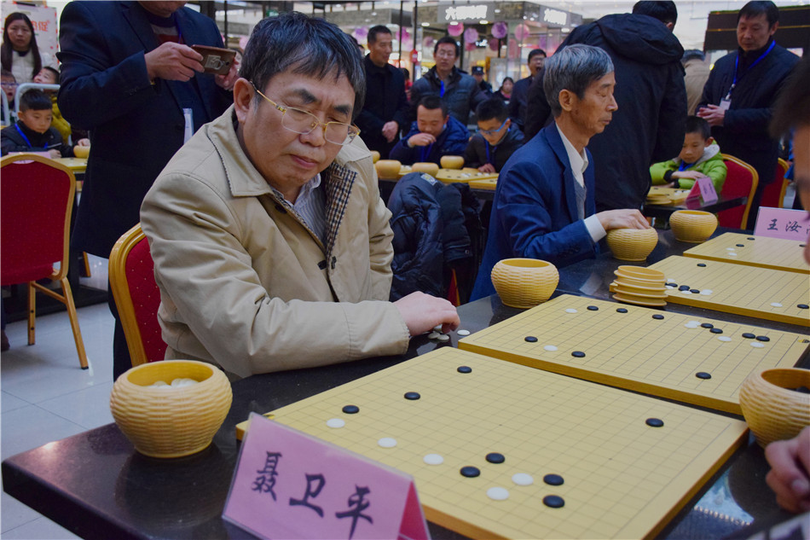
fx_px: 776
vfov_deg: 38.3
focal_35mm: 34
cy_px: 270
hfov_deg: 55.1
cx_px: 405
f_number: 3.8
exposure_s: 1/500
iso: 2500
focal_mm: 23
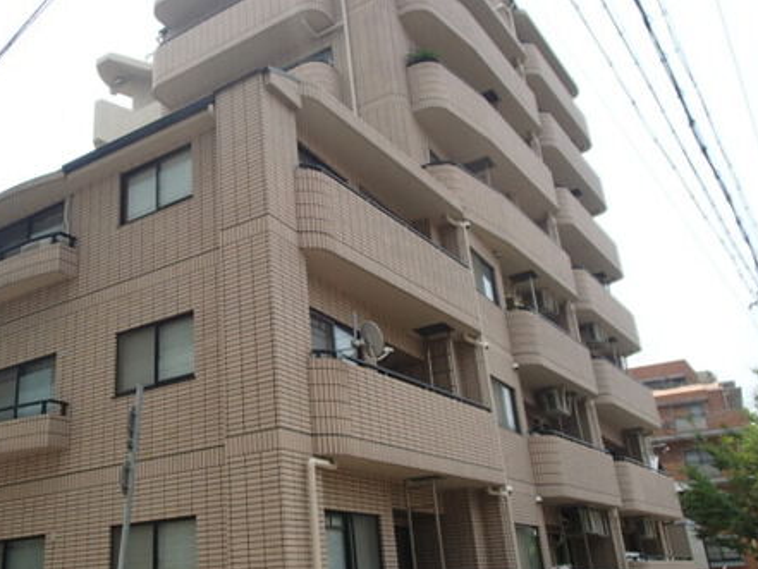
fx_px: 745
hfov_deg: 53.2
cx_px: 275
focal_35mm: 34
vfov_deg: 41.8
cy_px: 289
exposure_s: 1/125
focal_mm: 4.4
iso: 100
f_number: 8
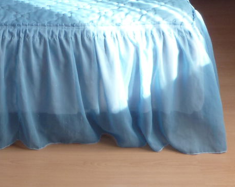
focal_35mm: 96
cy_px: -51
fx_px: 667
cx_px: 24
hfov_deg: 19.6
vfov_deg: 15.3
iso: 100
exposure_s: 1/50
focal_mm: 5
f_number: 3.3
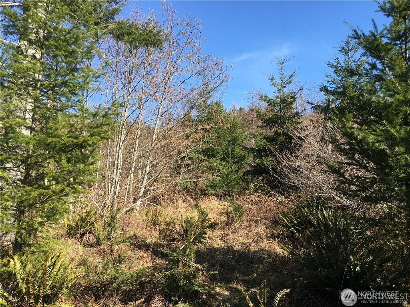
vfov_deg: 48.2
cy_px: 154
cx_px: 205
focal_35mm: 29
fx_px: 343
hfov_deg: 61.7
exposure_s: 1/718
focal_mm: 4.15
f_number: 2.2
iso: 25
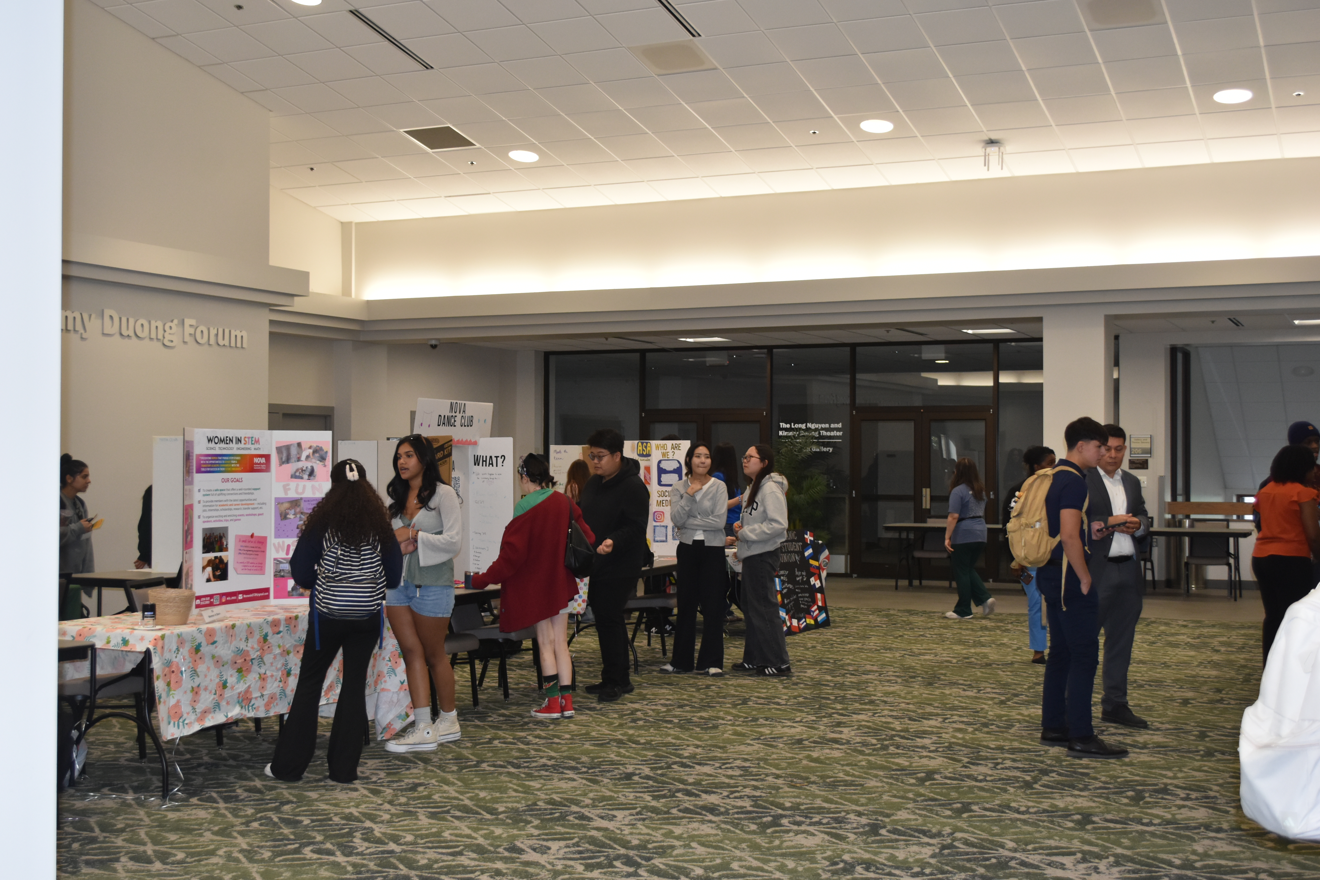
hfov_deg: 45.0
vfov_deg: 30.8
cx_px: 660
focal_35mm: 44
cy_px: 440
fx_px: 1595
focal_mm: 29
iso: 800
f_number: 4.5
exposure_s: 1/125
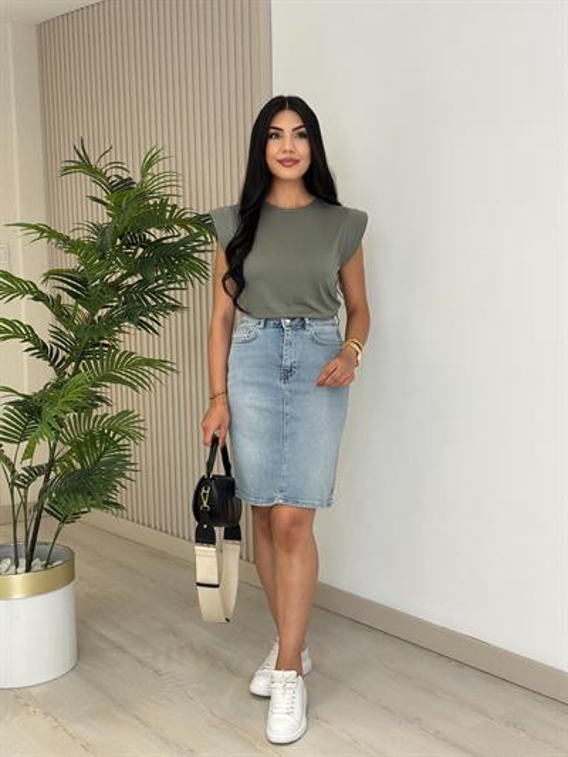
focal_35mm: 48
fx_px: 1050
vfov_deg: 39.6
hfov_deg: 30.3
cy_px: 378
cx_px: 284
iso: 80
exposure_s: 1/351
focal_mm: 6.86
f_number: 1.78
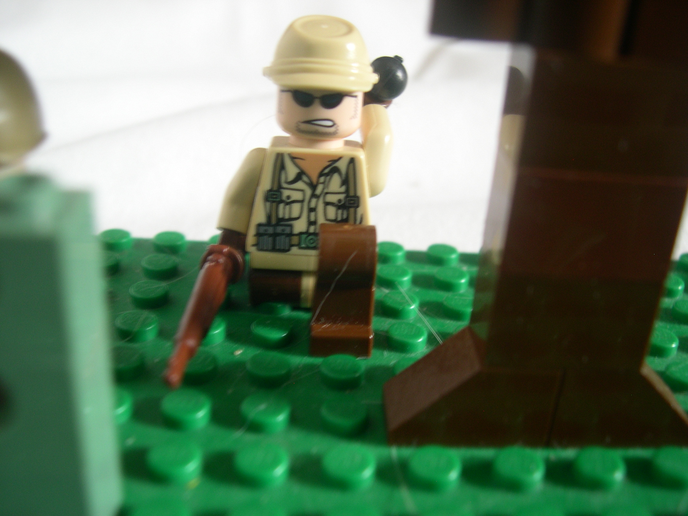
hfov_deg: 49.0
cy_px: 258
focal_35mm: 38
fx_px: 755
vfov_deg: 37.7
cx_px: 344
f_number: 2.8
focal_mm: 8
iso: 112
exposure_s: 1/5.1
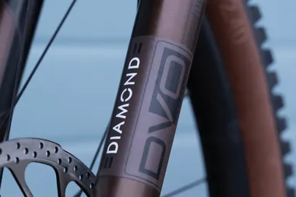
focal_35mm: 137
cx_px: 92
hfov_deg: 14.9
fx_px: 1126
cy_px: 140
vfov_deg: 10.0
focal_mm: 65
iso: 500
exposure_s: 1/640
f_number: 3.5
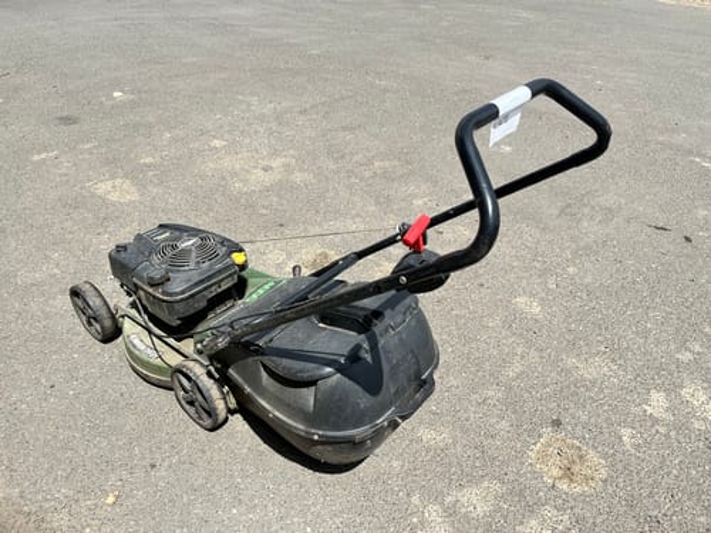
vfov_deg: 53.1
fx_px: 534
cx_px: 356
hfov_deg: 67.3
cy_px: 266
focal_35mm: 26
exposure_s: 1/4149
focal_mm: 5.1
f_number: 1.6
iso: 50
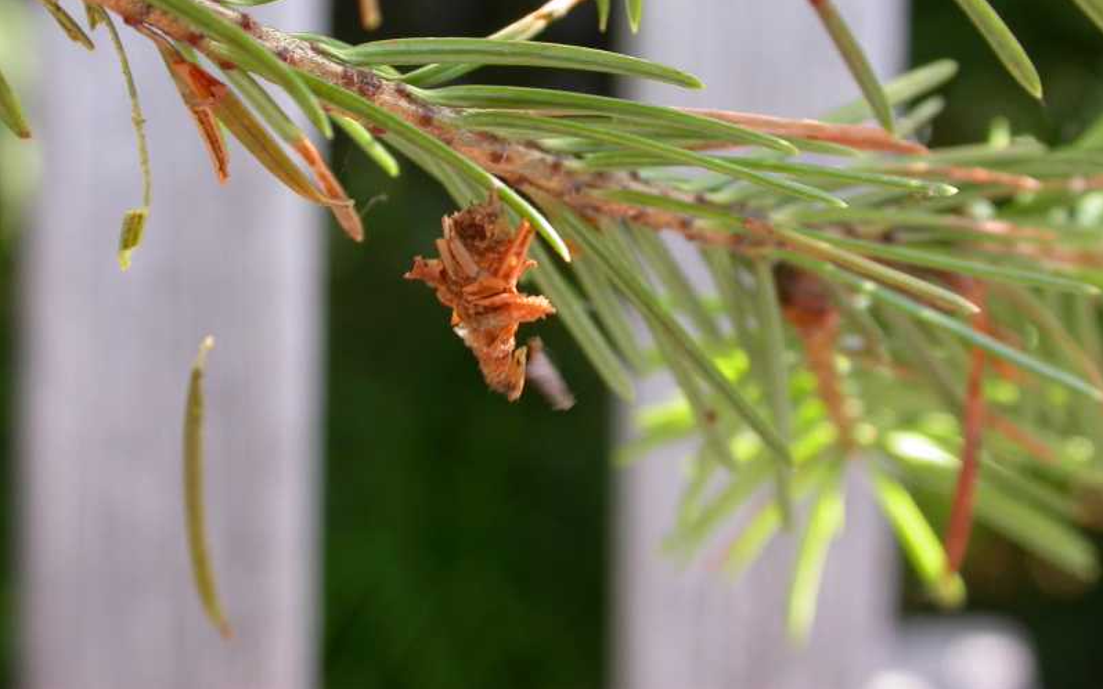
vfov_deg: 15.7
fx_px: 2495
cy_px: 278
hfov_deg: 24.9
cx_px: 552
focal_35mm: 83
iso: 100
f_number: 4.4
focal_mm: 16.2
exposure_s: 1/71.5
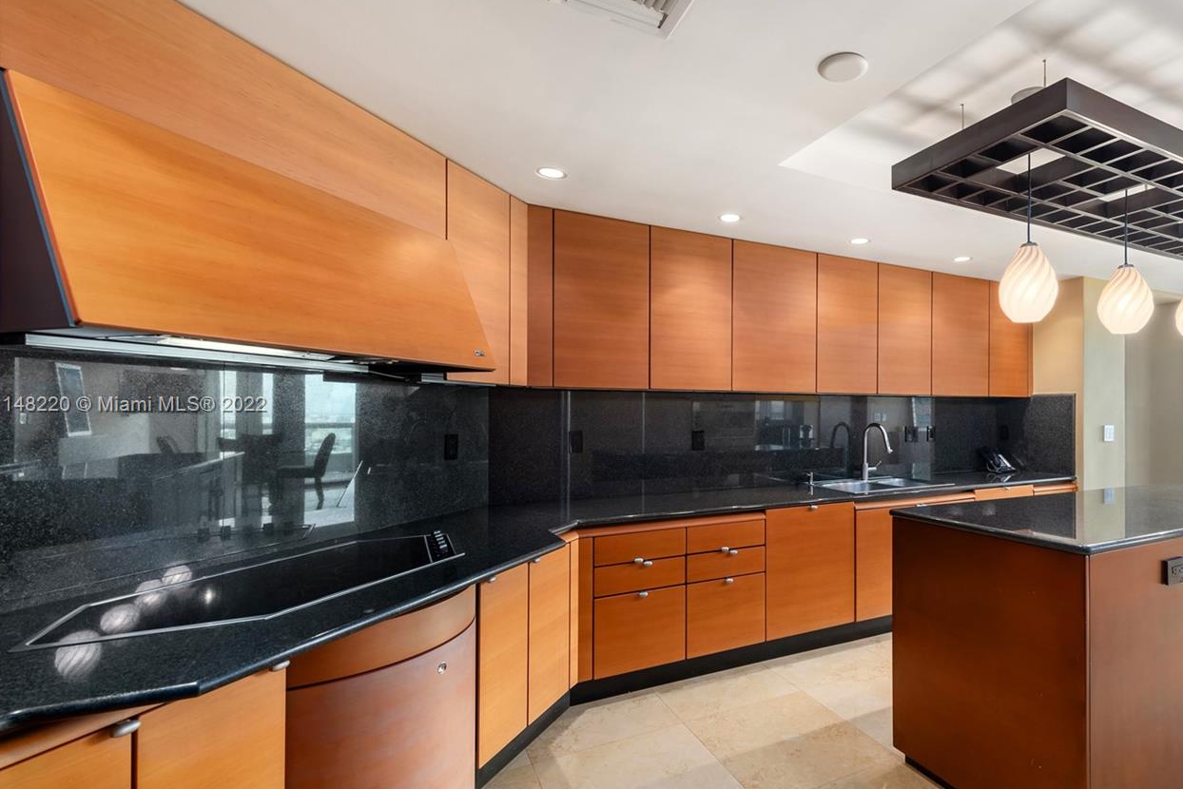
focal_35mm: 18
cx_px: 723
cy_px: 406
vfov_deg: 67.4
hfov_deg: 88.6
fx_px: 592
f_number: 8
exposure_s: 1/5
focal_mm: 14
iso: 200
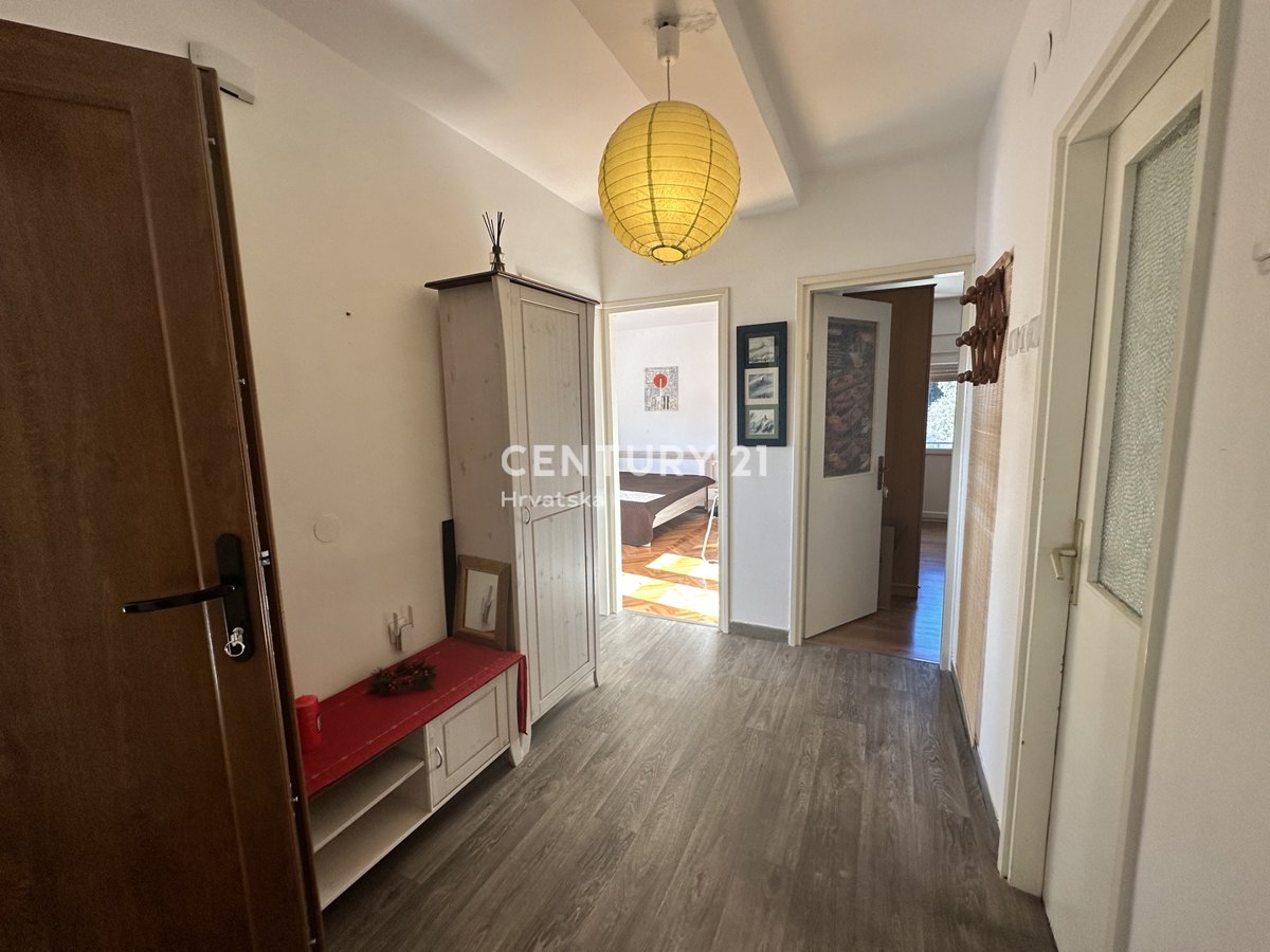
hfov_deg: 102.1
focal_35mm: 14
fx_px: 514
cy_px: 476
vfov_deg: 85.7
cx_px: 635
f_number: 2.2
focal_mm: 2.22
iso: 100
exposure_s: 1/99
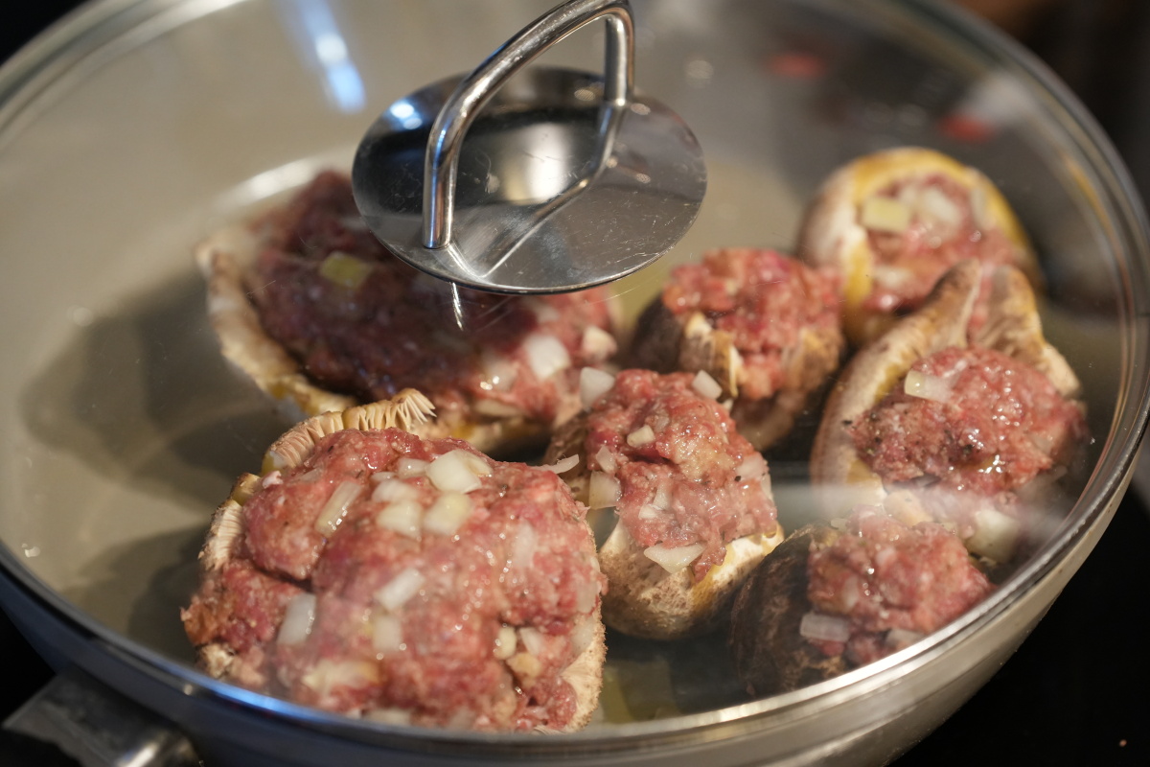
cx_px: 575
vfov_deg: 16.1
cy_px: 384
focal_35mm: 85
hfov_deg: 23.9
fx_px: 2715
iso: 2500
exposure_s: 1/250
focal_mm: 85
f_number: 2.8
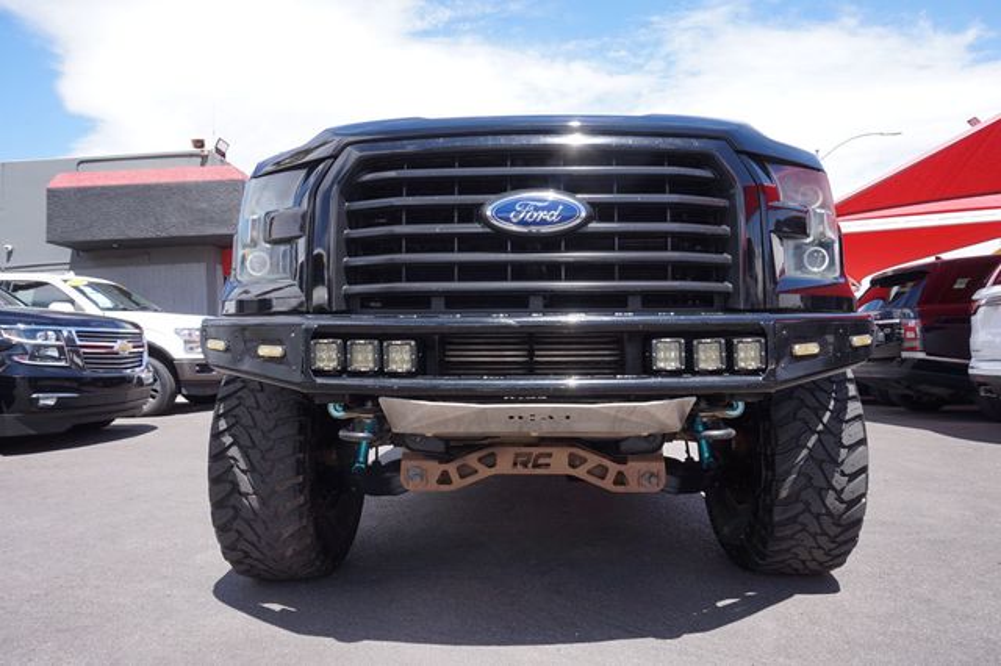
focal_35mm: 24
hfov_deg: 73.8
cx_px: 500
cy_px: 333
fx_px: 667
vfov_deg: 53.1
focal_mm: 16
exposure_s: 1/100
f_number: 9
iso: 100
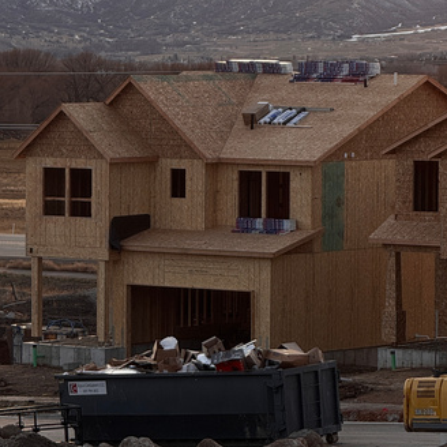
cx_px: 225
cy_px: 128
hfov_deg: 7.1
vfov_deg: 7.1
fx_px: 3623
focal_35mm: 248
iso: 50
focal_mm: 15.66
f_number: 2.8
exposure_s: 1/178
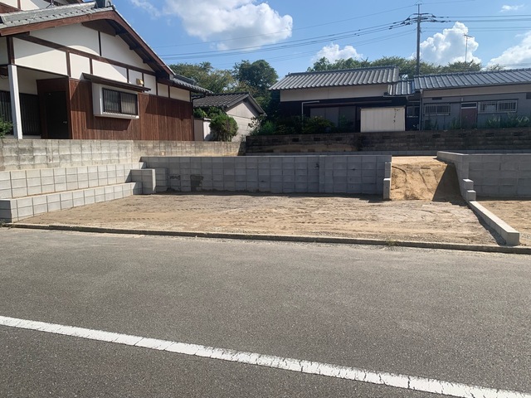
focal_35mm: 26
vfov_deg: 53.1
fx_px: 399
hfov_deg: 67.3
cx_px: 266
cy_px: 199
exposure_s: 1/2309
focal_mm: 4.25
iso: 25
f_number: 1.8
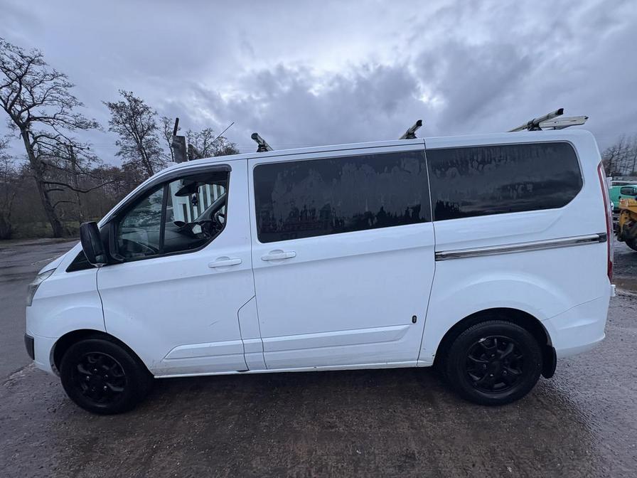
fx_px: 258
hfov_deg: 102.1
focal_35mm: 14
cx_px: 318
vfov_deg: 85.7
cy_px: 239
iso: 160
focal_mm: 2.22
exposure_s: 1/99
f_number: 2.2
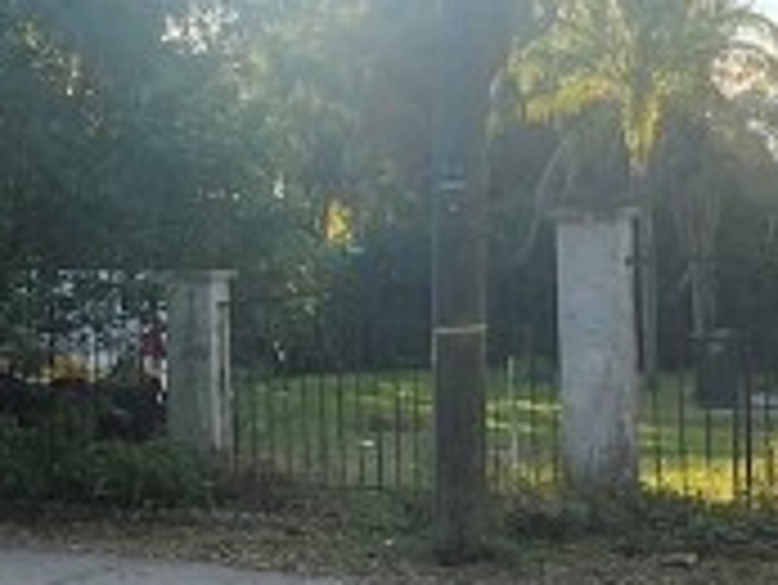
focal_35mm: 77
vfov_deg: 19.2
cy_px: 284
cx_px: -36
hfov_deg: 24.0
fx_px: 1732
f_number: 2.2
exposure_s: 1/451
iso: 40
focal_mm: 1.74
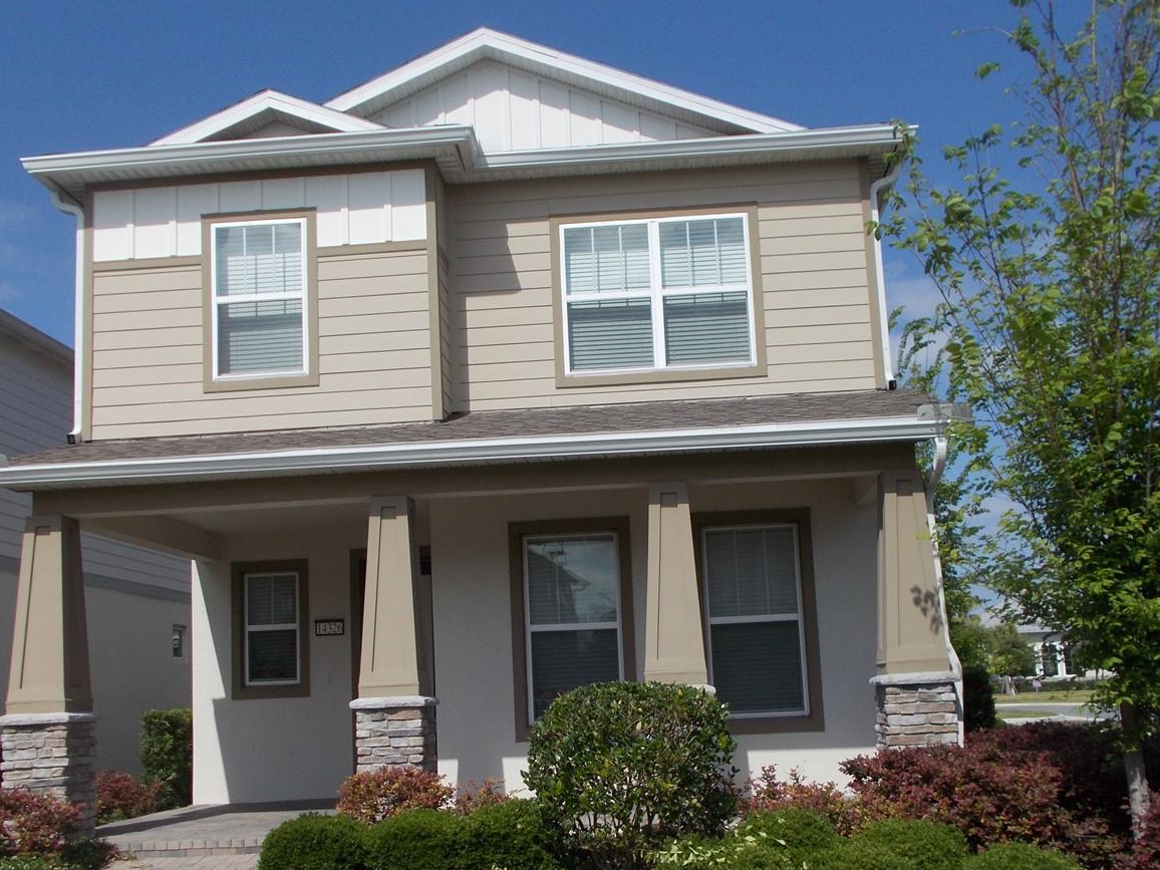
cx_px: 601
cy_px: 550
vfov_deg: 39.4
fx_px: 1206
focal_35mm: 36
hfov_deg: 51.3
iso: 80
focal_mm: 4.6
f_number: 3.2
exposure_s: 1/1600
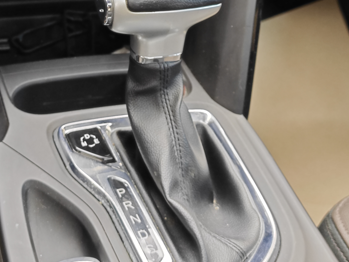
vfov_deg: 17.8
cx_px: 142
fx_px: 827
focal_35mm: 82
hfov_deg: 23.8
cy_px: 53
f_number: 1.9
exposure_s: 1/25
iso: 500
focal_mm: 8.7
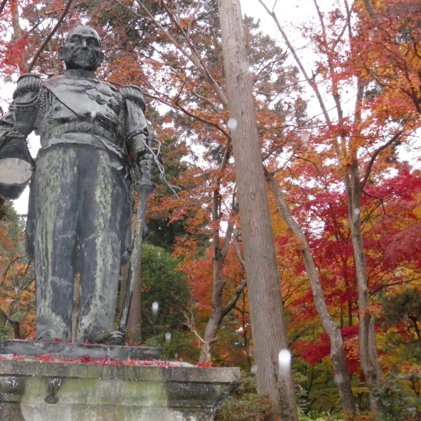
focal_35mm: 52
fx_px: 716
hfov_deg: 32.6
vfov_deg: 32.8
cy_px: 210
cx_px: 154
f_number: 3.3
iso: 250
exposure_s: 1/60
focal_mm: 7.9
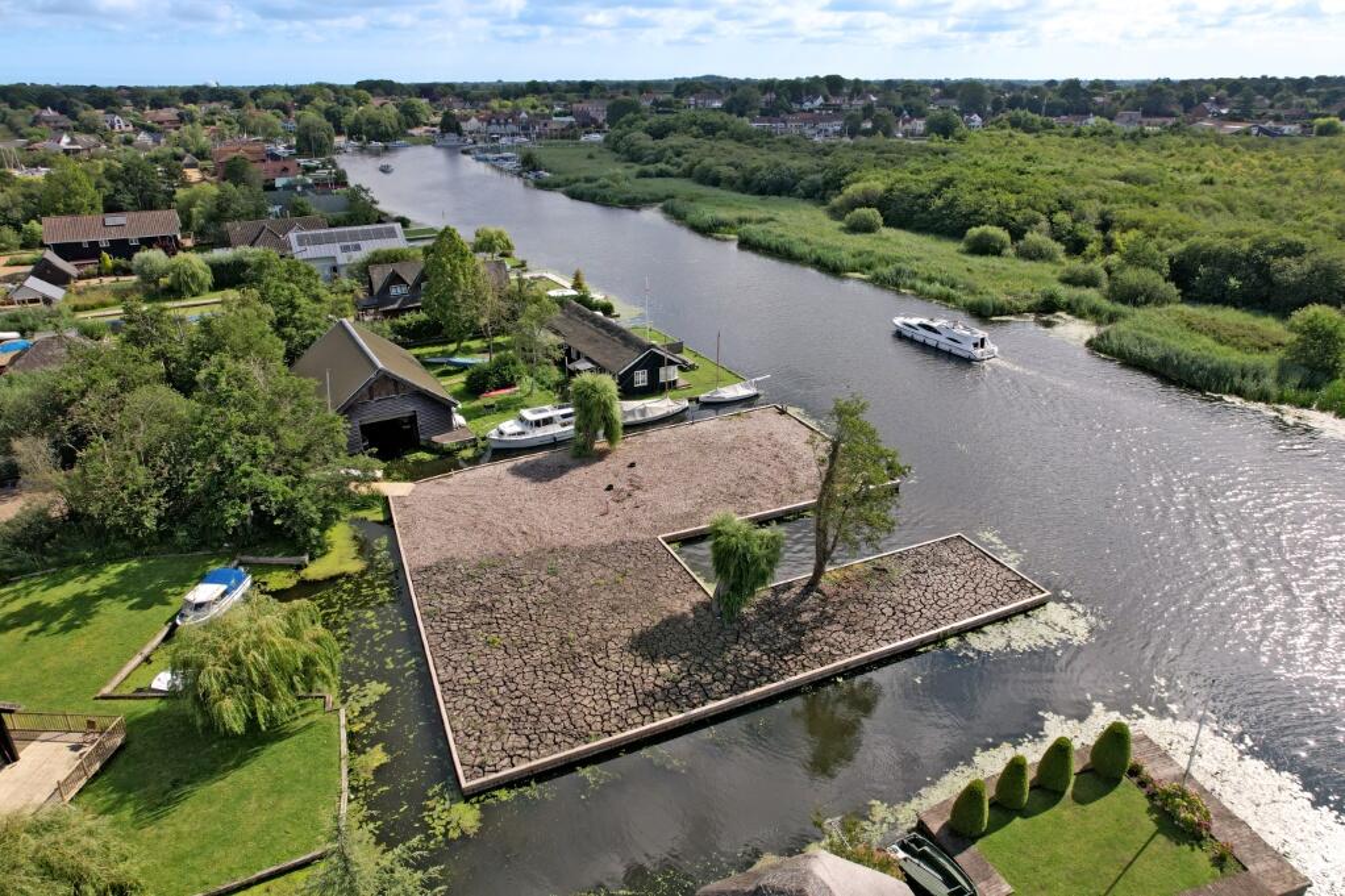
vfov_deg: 57.2
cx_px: 672
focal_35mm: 22
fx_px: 822
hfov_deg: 78.6
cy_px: 448
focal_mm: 8.38
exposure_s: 1/100
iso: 100
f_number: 2.8
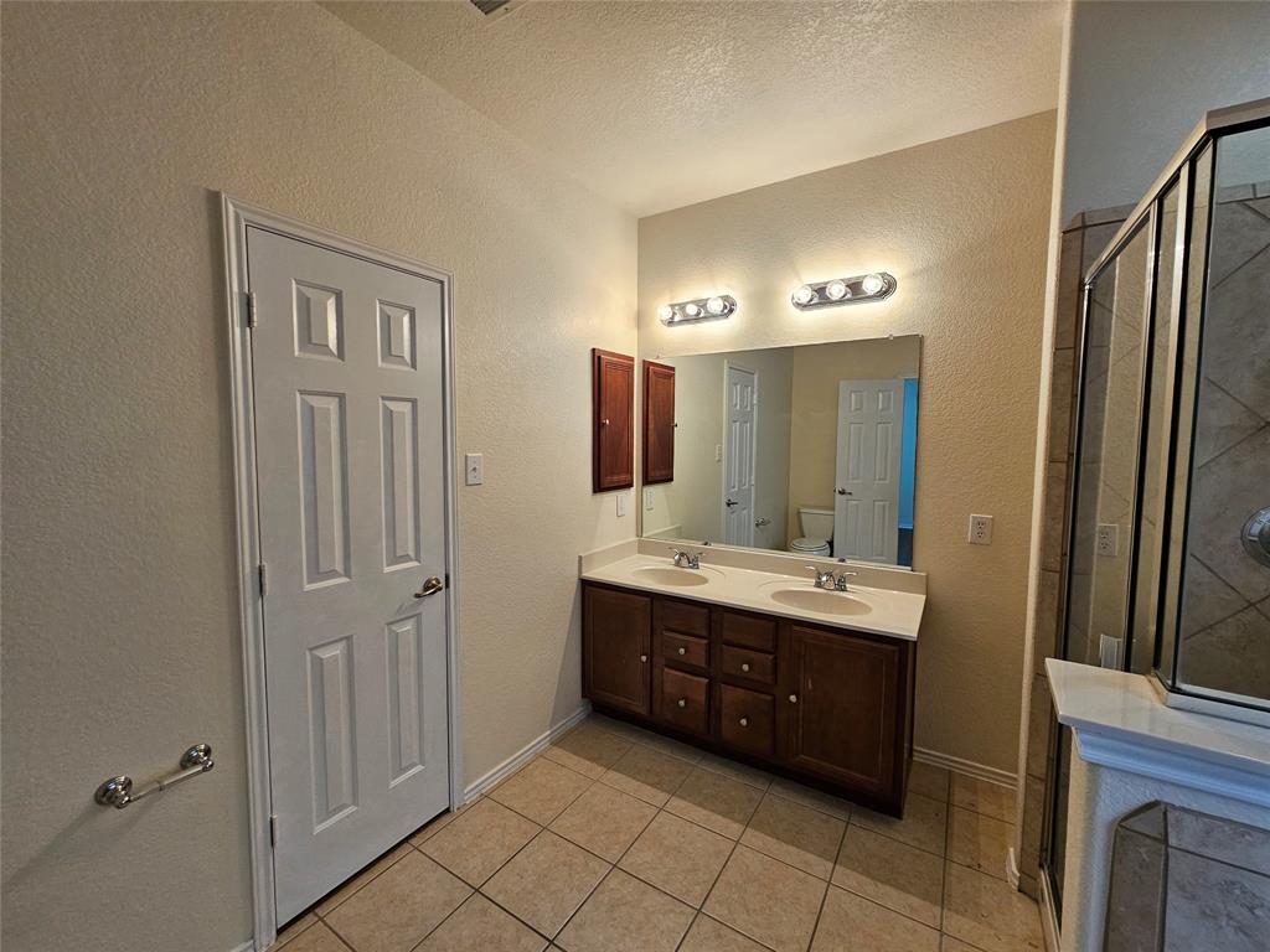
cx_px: 635
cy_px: 476
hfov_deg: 106.2
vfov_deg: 89.9
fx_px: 477
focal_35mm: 13
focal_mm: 2.2
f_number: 2.2
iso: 160
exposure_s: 1/60
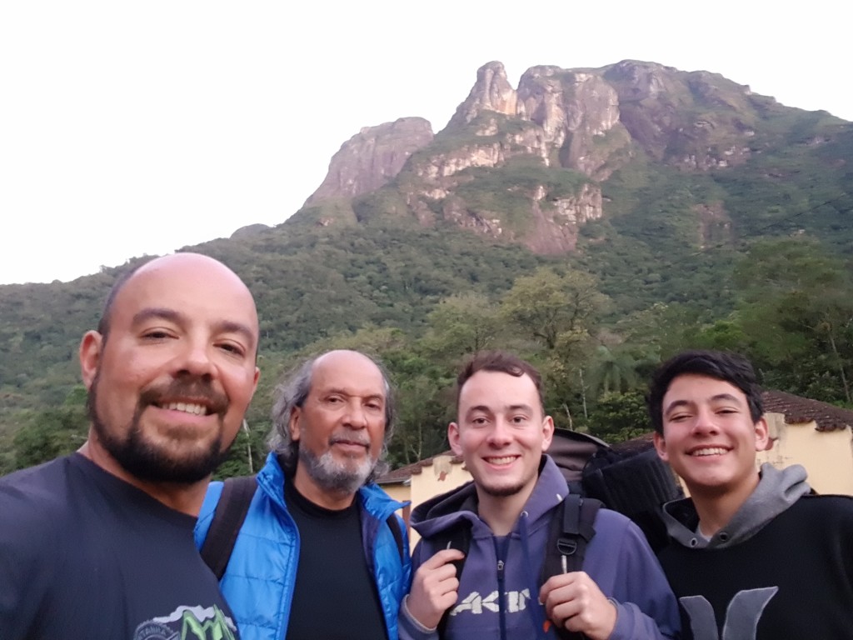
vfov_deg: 54.9
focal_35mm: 25
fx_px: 616
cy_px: 320
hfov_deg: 69.4
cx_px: 426
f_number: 1.7
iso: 500
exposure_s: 1/20
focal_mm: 2.95
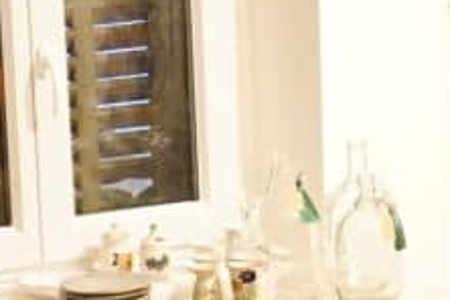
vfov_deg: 5.8
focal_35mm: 236
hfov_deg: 8.7
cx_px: 310
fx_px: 2950
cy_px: 449
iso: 12800
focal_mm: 41
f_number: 5
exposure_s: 1/160
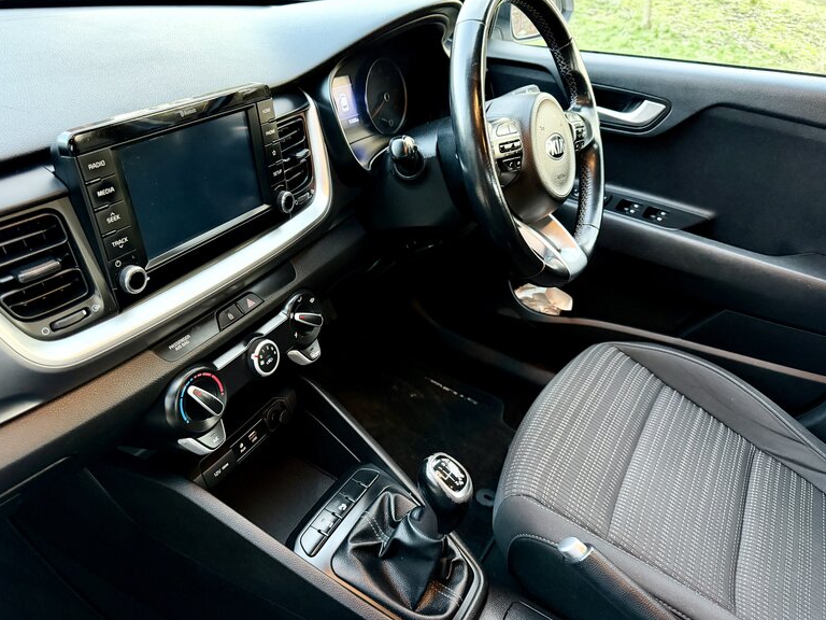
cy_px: 312
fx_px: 597
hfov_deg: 69.4
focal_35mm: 25
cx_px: 408
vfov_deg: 54.9
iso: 1000
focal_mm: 6.76
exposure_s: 1/39
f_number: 1.78
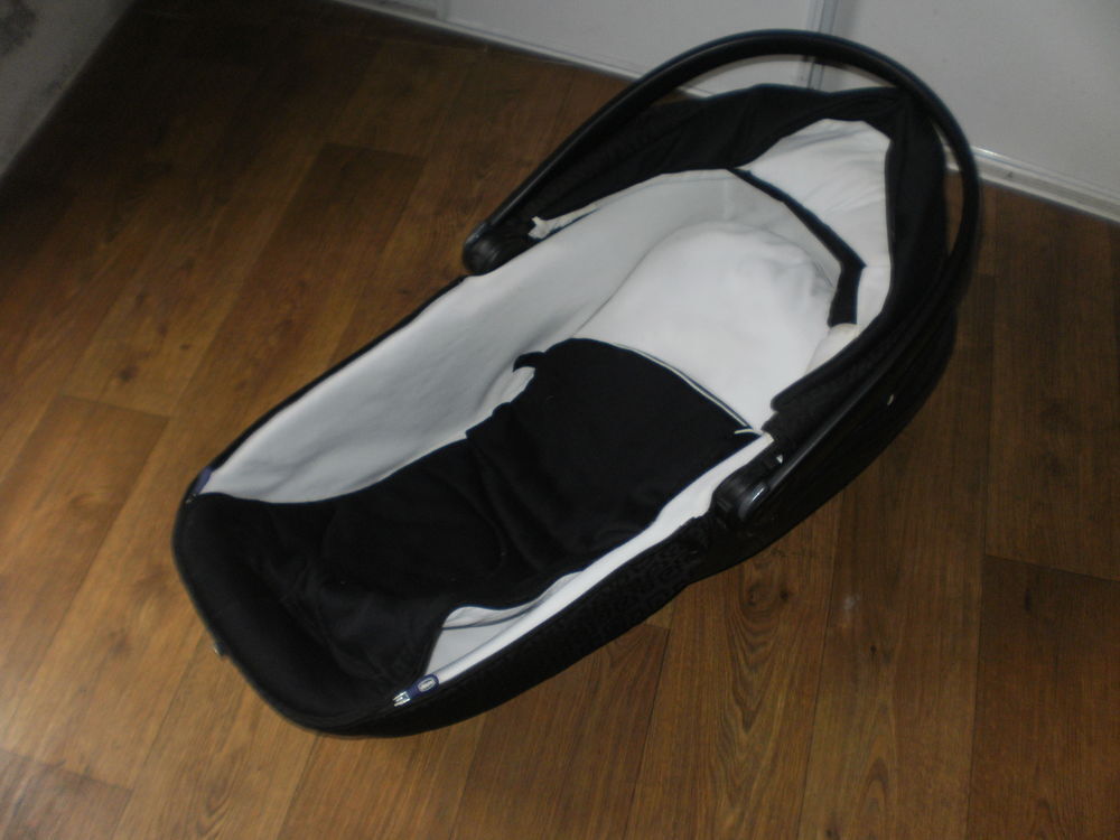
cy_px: 420
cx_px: 560
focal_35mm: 38
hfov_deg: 49.0
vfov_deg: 37.7
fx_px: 1229
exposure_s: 1/30
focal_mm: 6.3
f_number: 3.1
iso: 125
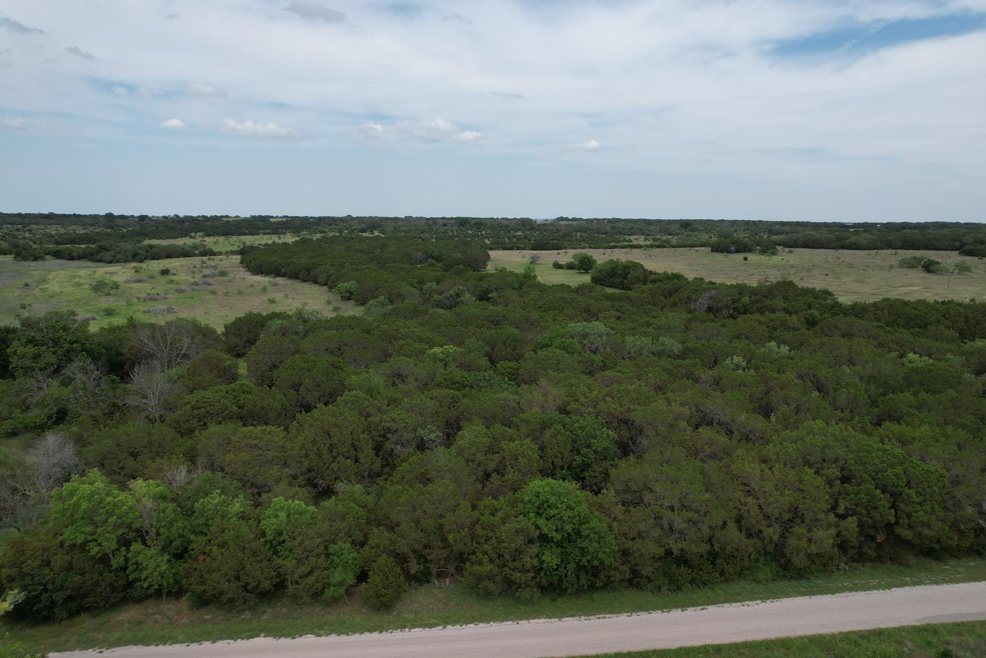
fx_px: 630
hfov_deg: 76.1
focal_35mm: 23
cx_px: 497
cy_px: 327
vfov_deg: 55.1
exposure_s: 1/2000
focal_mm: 8.38
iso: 100
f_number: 2.8
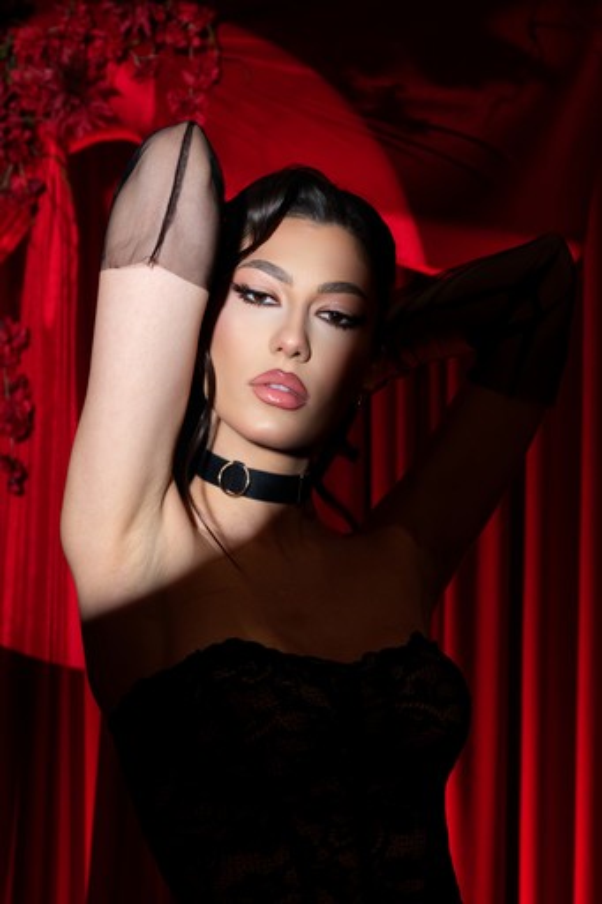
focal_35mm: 54
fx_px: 1355
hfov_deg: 25.0
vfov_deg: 36.9
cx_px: 301
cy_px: 452
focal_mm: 54
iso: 2000
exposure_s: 1/200
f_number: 5.6
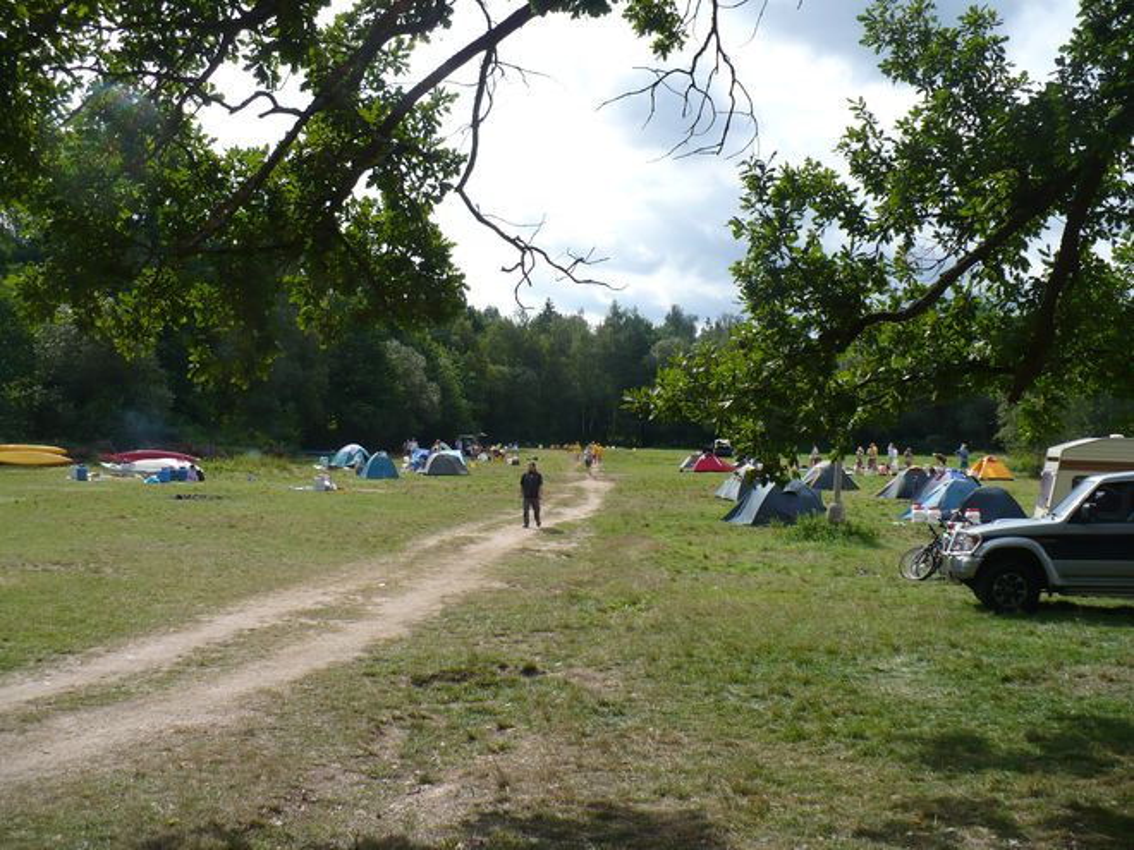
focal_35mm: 37
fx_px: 1212
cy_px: 425
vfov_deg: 38.7
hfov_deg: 50.1
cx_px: 567
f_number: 8
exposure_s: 1/200
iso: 100
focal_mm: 6.1
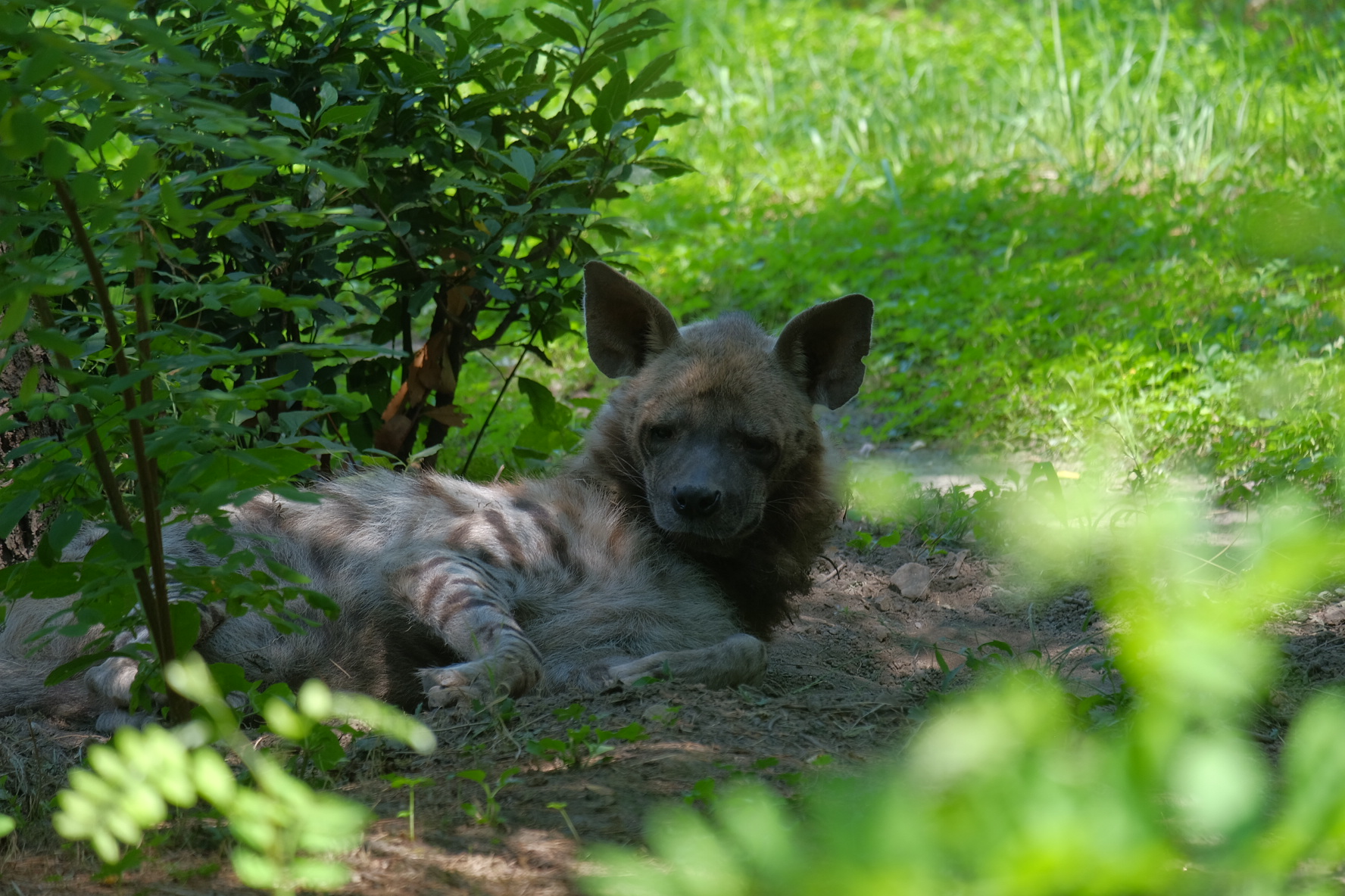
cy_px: 448
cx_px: 672
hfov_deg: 6.0
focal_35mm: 345
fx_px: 12889
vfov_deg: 4.0
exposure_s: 1/58
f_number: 6.7
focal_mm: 230
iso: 200
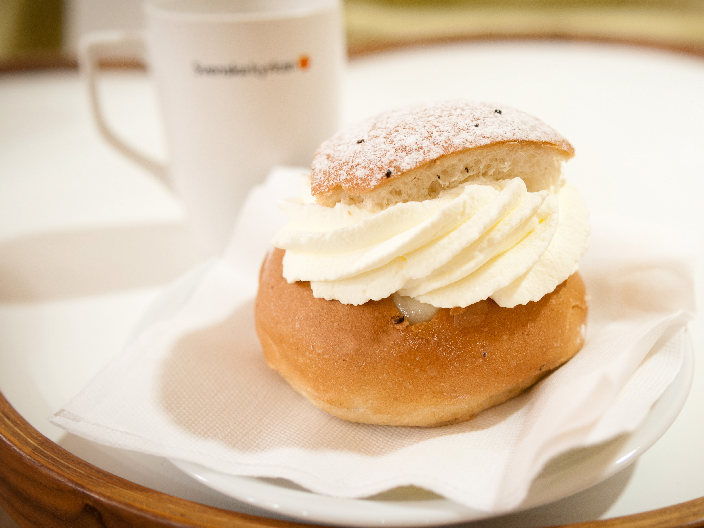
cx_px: 420
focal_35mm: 51
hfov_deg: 37.4
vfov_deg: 28.6
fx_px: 1037
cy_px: 255
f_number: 2.8
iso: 200
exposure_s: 1/6
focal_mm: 26
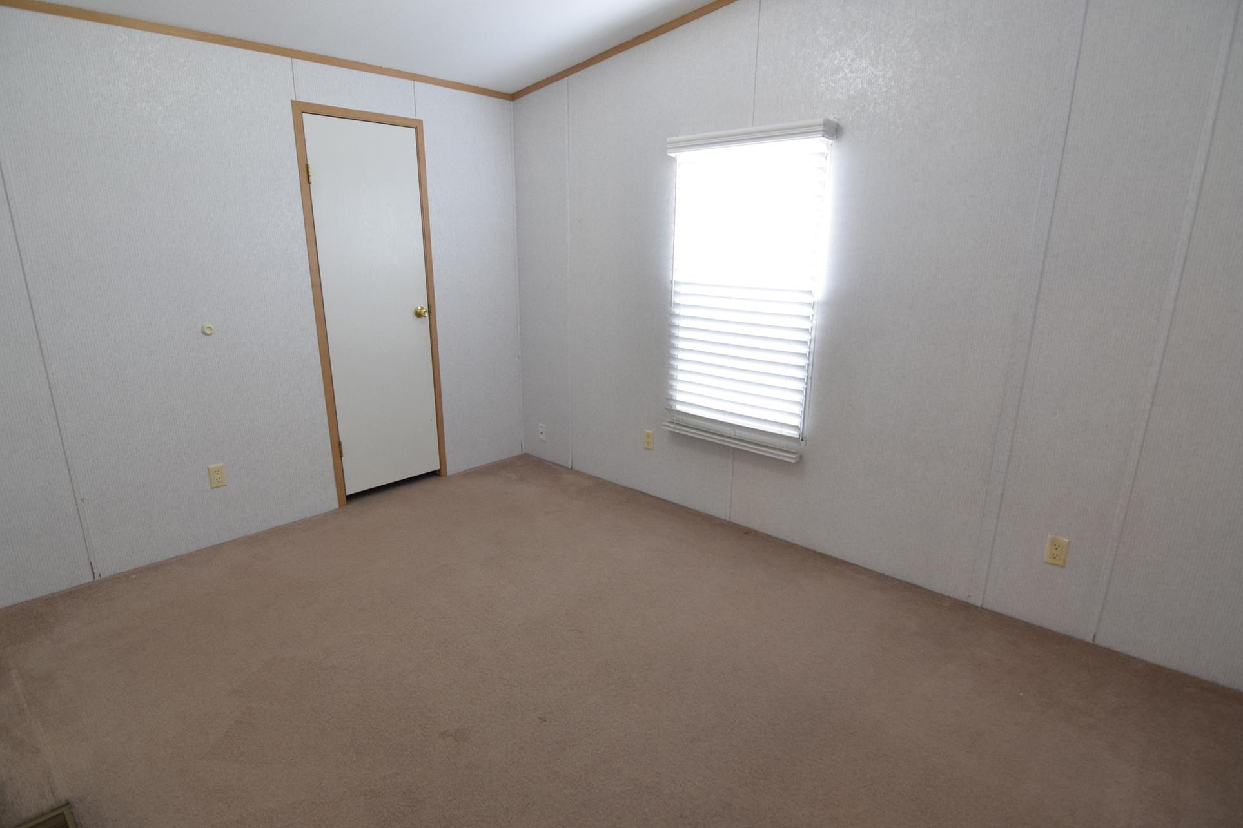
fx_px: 605
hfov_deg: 91.5
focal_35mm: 18
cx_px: 623
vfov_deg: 68.8
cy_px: 426
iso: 720
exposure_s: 1/60
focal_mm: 11
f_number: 4
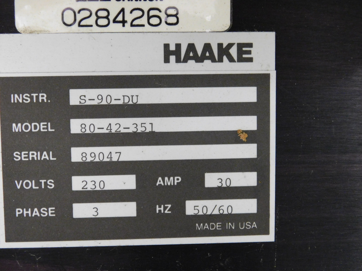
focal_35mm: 59
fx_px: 617
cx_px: 181
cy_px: 136
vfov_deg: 24.8
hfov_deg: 32.7
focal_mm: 10.4
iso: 800
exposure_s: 1/8
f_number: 4
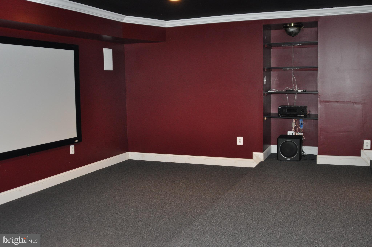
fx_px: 372
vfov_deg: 36.8
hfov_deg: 53.2
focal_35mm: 36
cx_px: 186
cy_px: 124
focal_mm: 24
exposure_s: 1/60
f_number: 2.8
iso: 800
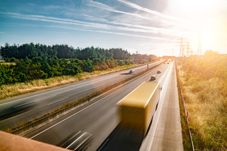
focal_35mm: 24
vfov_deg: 53.1
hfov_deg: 73.7
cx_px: 114
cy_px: 76
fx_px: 151
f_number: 11
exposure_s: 1/10
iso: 100
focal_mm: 24
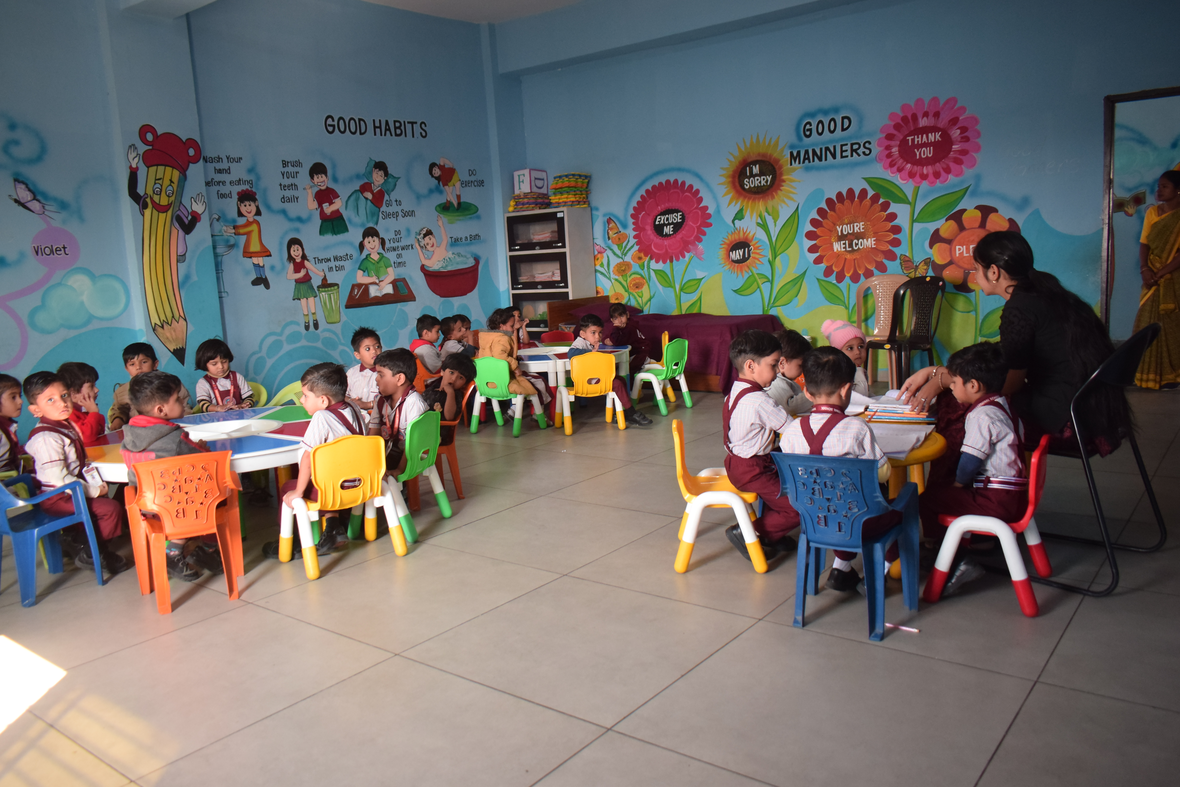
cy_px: 394
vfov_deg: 47.9
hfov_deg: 67.4
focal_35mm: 27
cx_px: 590
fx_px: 885
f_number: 3.5
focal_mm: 18
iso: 1000
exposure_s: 1/125
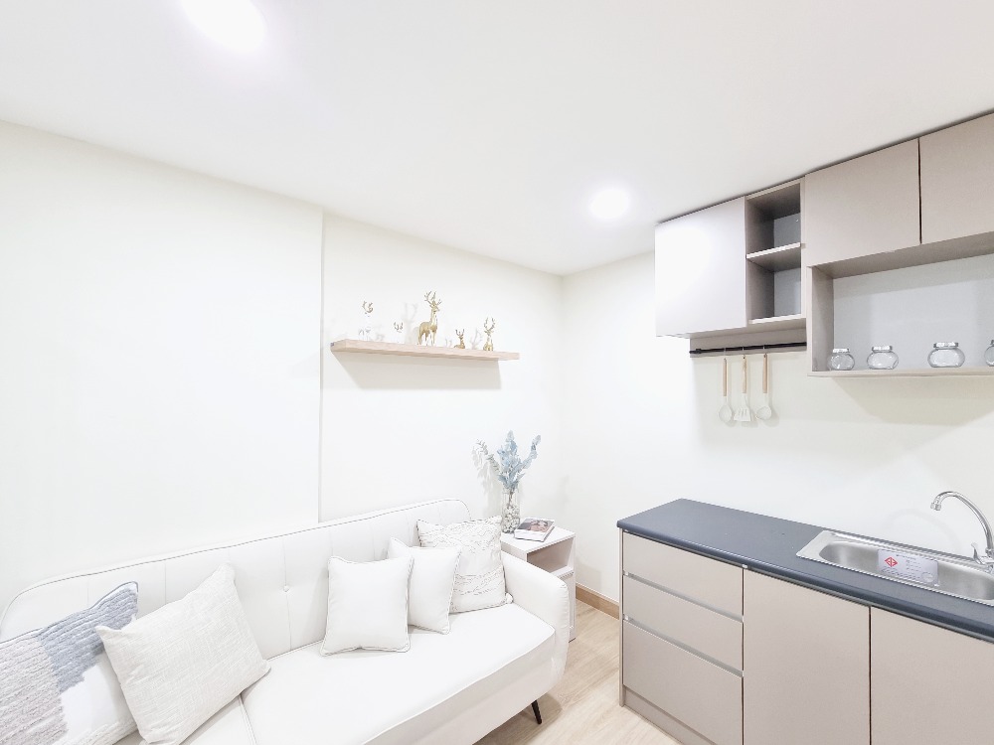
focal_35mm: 13
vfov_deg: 89.9
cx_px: 497
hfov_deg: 106.2
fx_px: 373
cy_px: 372
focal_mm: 2.2
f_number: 2.2
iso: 200
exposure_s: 1/50
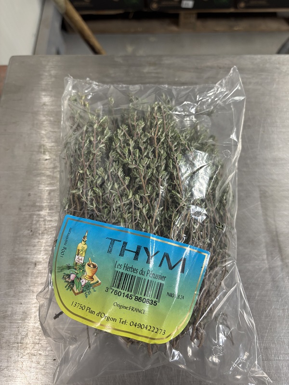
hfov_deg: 53.1
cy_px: 192
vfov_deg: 67.3
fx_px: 289
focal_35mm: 26
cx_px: 144
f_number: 1.6
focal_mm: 5.96
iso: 125
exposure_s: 1/50
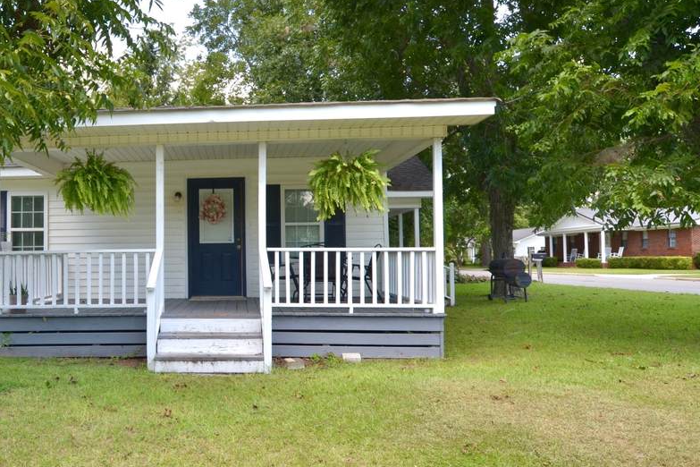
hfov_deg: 56.0
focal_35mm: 32
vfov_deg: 41.3
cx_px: 171
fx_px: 619
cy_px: 231
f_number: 8
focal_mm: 13
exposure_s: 1/125
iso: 200
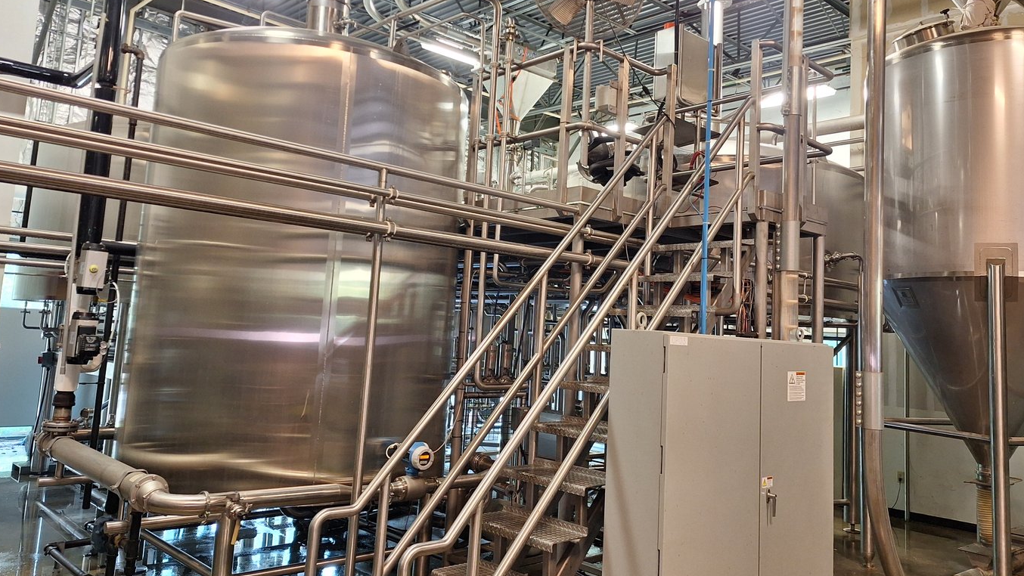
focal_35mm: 28
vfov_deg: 41.3
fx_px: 760
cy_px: 225
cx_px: 539
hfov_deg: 67.9
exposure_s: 1/40
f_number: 1.8
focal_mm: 5.54
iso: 200
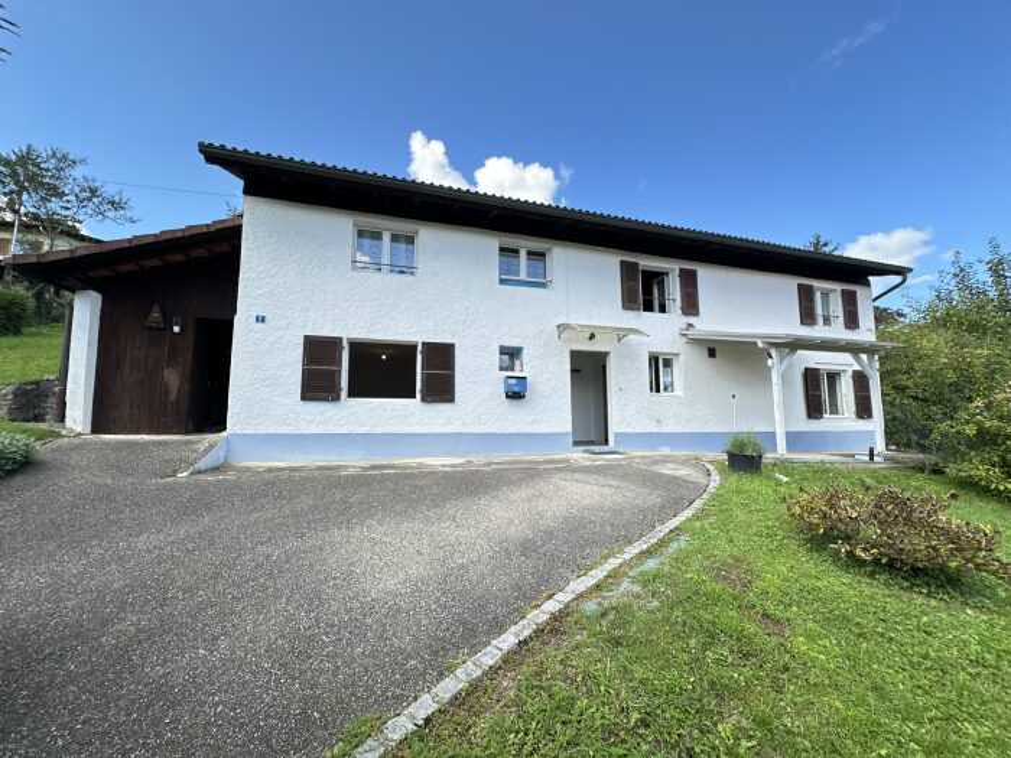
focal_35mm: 14
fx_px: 409
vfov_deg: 85.7
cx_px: 506
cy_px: 379
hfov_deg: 102.1
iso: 40
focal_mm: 2.22
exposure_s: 1/375
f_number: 2.2
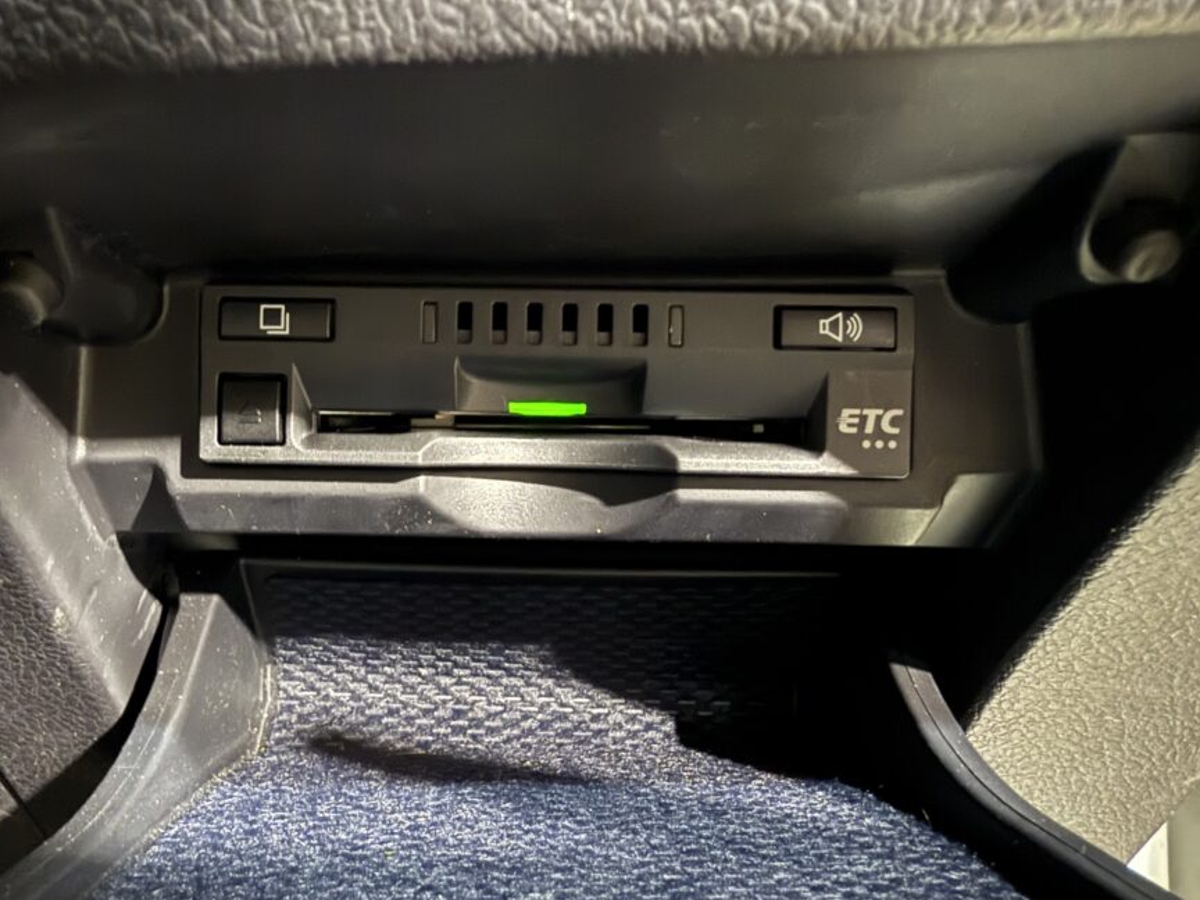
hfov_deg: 59.8
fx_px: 1040
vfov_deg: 46.8
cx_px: 539
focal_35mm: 30
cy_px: 451
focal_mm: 2.22
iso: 800
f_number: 2.2
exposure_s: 1/5
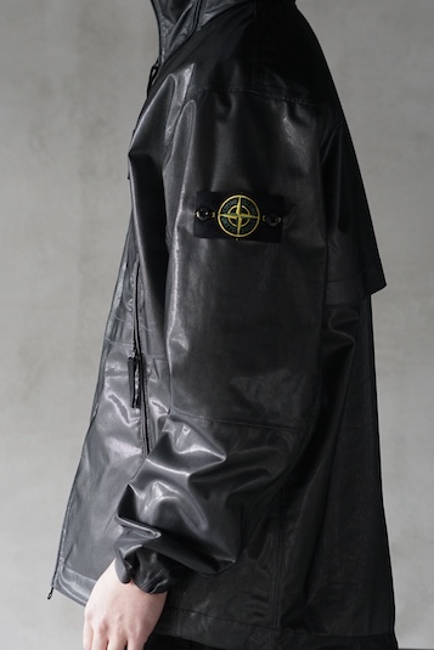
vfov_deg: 27.3
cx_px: 197
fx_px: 1337
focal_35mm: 74
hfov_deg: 18.4
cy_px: 311
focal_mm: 66
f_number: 4
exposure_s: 1/160
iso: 1600
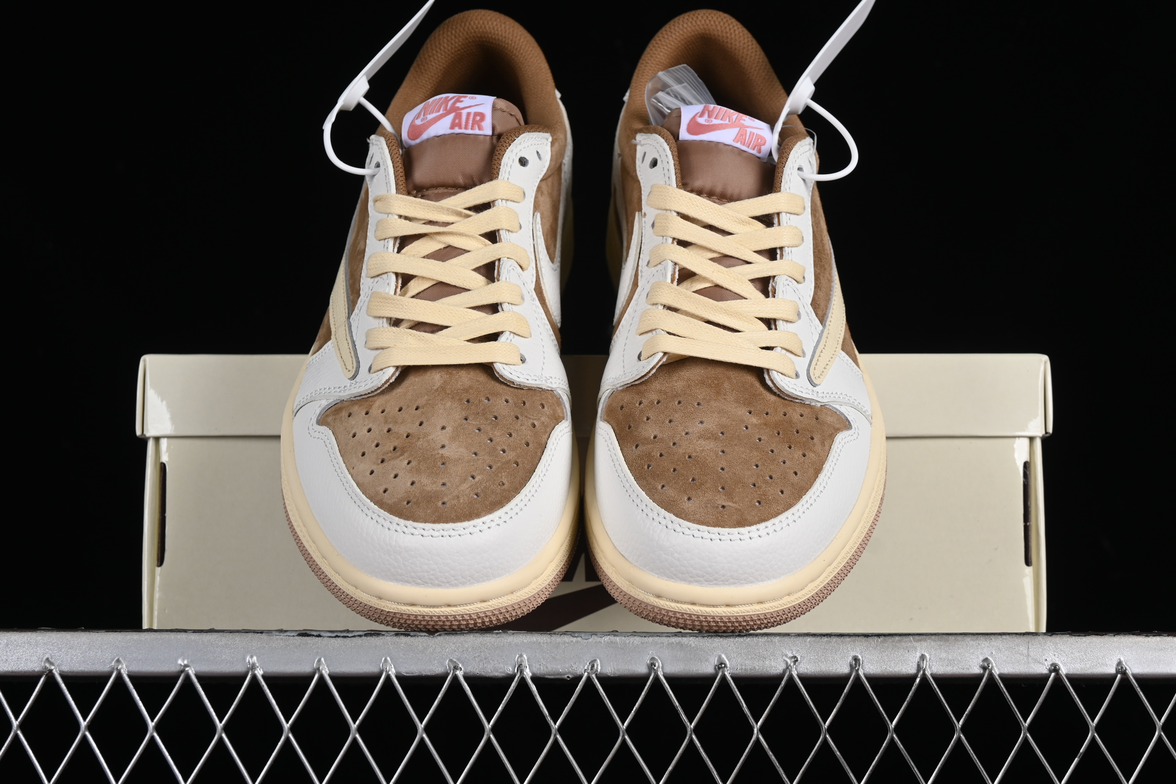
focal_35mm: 75
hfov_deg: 27.0
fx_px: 2450
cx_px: 588
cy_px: 392
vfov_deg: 18.2
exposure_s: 1/80
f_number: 8
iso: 160
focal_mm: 50
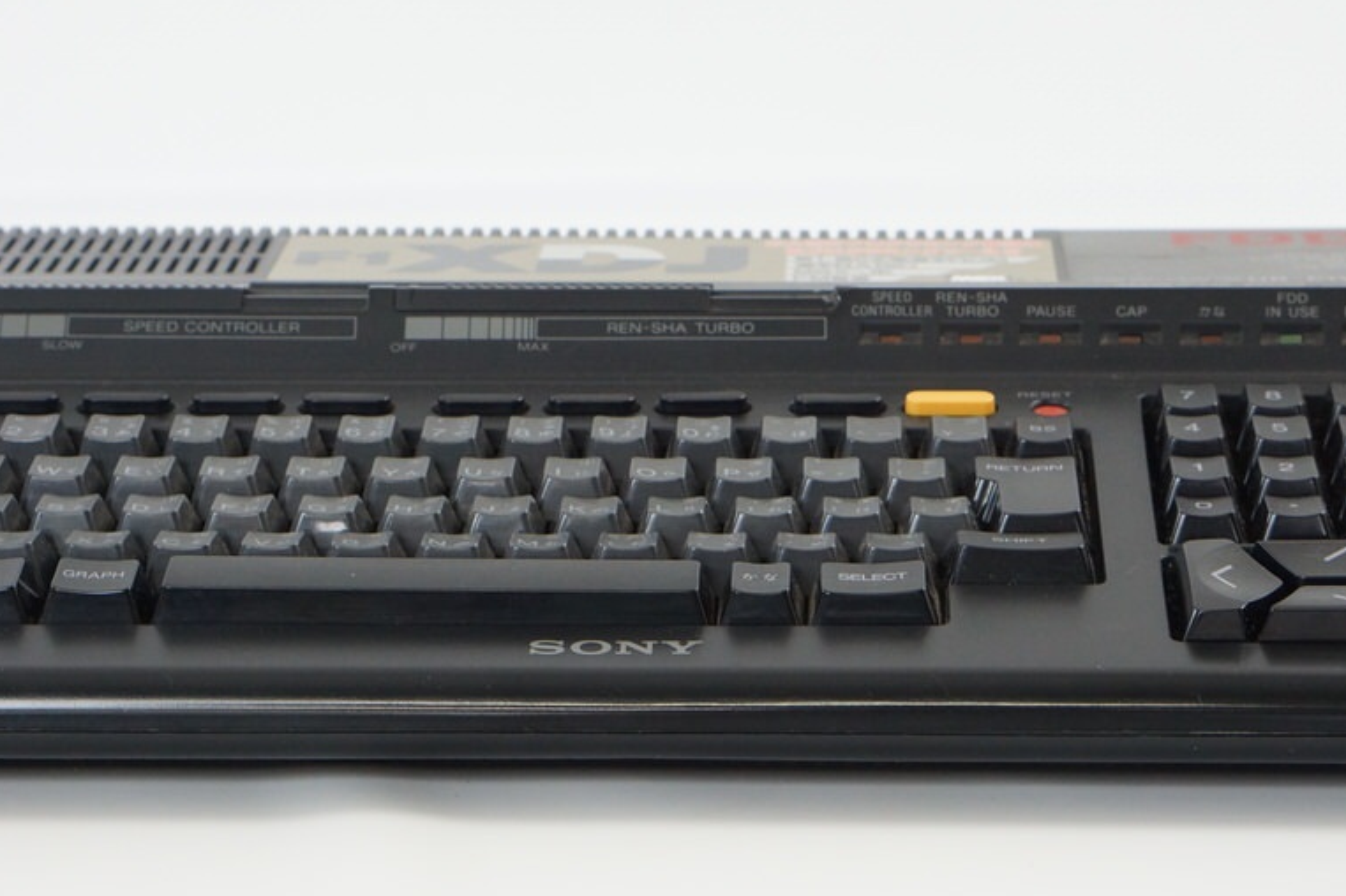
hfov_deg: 17.4
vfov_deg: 11.6
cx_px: 653
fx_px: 4410
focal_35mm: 118
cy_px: 430
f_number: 6.3
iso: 1000
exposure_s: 1/80
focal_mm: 50
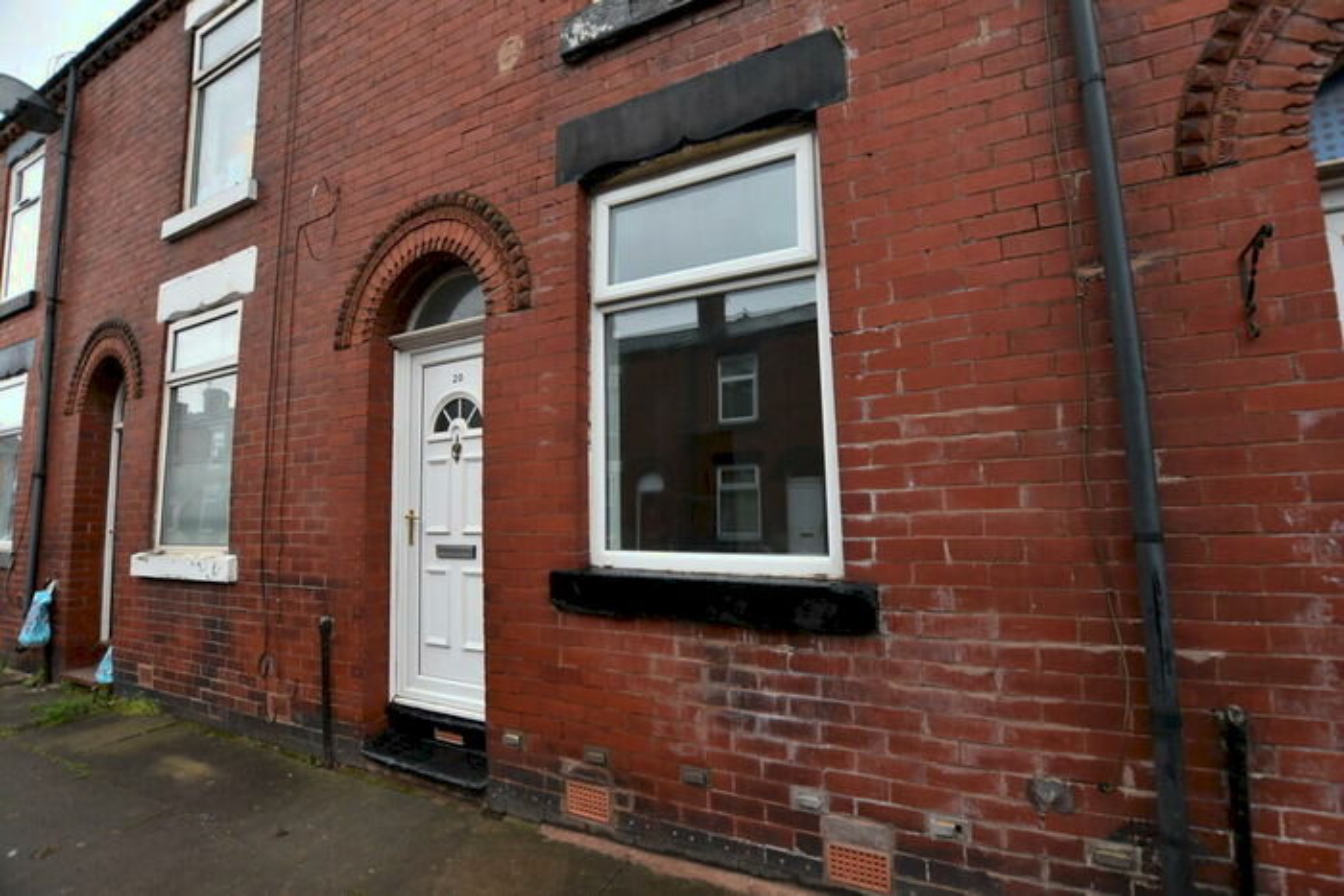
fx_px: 560
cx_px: 672
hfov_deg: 100.4
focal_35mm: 15
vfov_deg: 77.4
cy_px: 448
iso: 100
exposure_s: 1/80
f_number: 4.5
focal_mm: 10
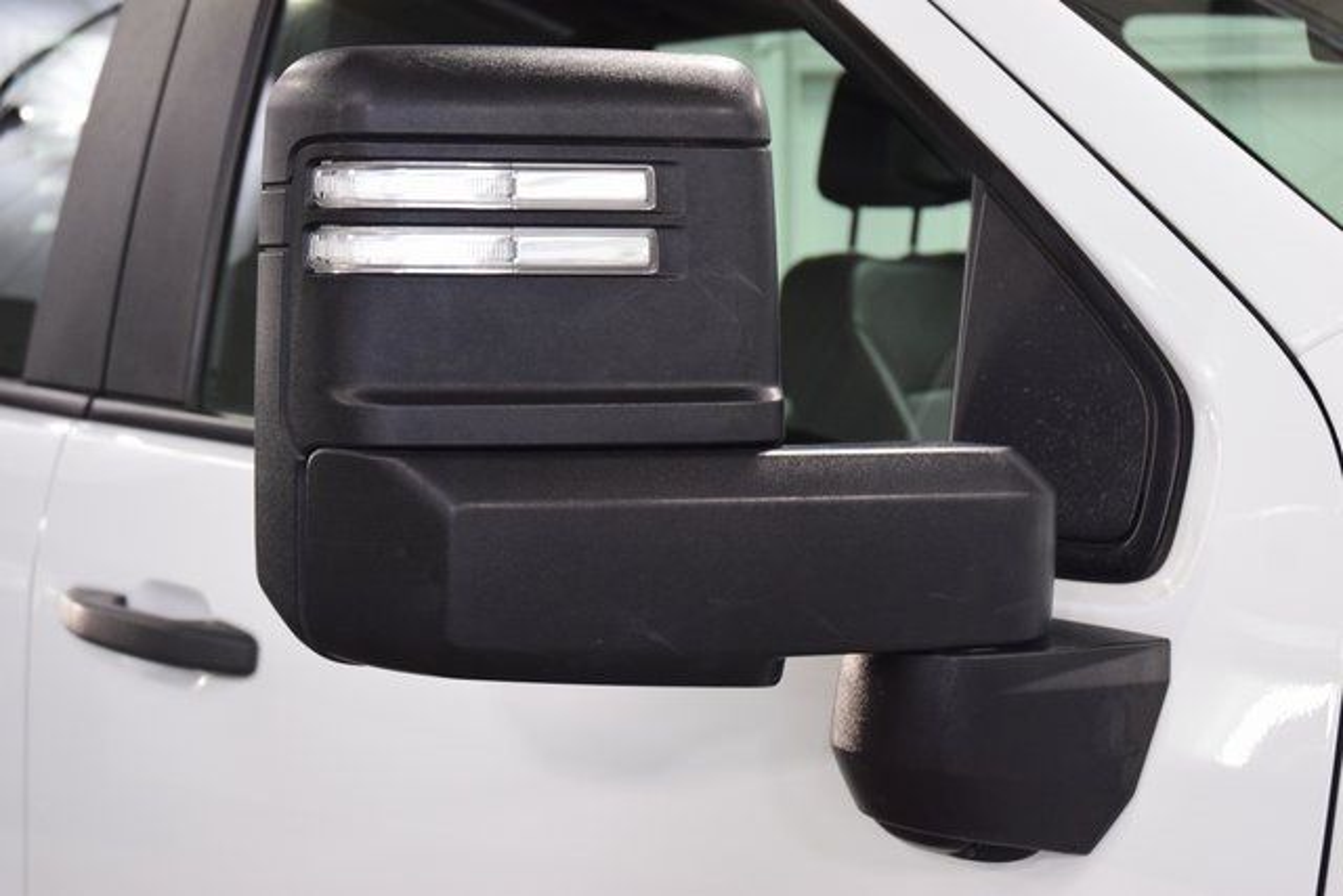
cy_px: 448
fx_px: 2127
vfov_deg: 23.8
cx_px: 672
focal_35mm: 57
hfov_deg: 35.0
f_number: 5
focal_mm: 38
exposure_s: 1/60
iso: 1600
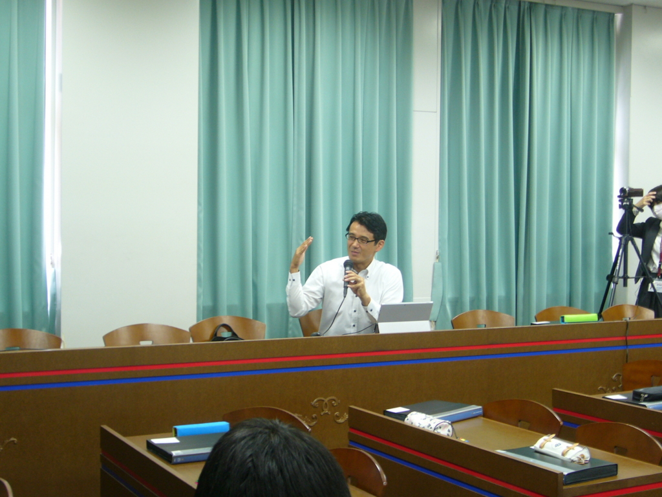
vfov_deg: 26.6
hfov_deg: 34.9
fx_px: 1052
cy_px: 248
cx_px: 331
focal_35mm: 55
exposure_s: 1/13
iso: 100
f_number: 3.5
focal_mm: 9.1
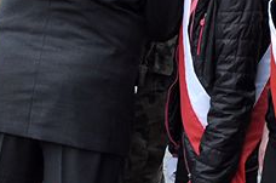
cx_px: 131
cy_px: -59
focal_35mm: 504
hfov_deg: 4.1
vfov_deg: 2.7
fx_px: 3856
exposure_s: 1/500
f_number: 5.6
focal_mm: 90
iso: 500
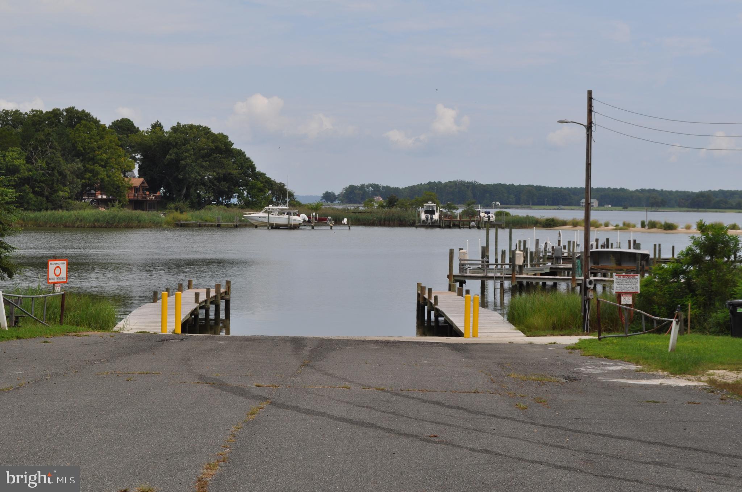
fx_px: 1698
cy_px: 246
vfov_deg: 16.5
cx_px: 371
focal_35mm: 82
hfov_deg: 24.6
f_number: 9
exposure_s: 1/400
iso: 200
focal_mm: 55
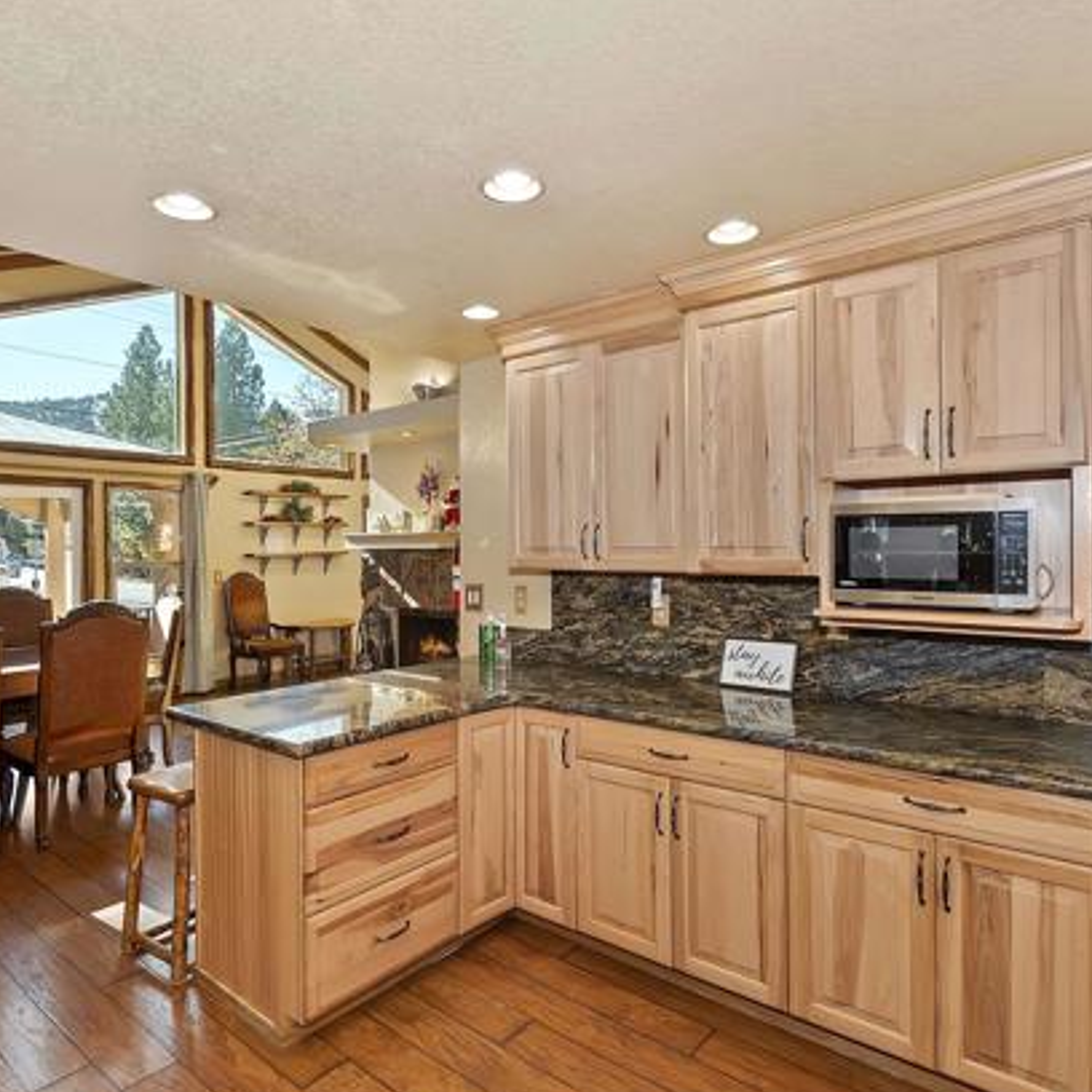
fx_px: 714
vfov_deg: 74.8
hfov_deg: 74.8
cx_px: 549
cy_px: 547
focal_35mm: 20
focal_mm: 10
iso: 400
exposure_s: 1/30
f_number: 8
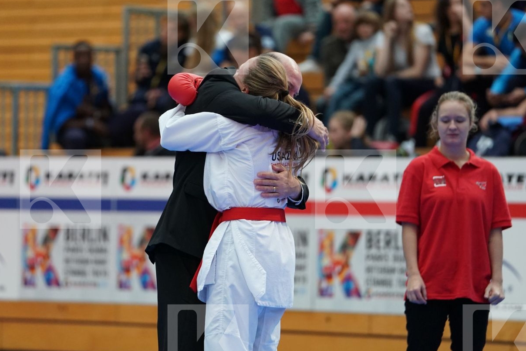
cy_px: 189
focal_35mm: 298
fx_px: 4353
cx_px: 208
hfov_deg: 6.9
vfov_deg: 4.6
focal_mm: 200
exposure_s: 1/1000
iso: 2500
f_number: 2.8
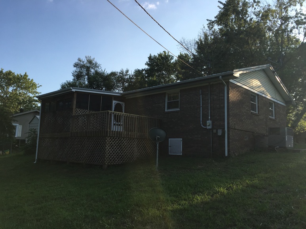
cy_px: 114
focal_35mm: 29
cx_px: 153
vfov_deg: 48.2
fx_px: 256
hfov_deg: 61.7
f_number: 2.2
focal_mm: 4.15
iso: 25
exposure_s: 1/810
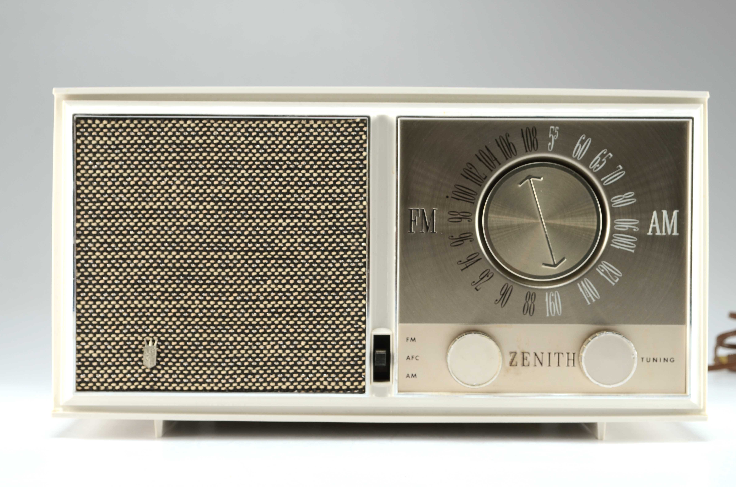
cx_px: 377
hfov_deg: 27.4
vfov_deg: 18.3
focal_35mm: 74
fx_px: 1510
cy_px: 240
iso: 100
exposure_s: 1/80
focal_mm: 48
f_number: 13
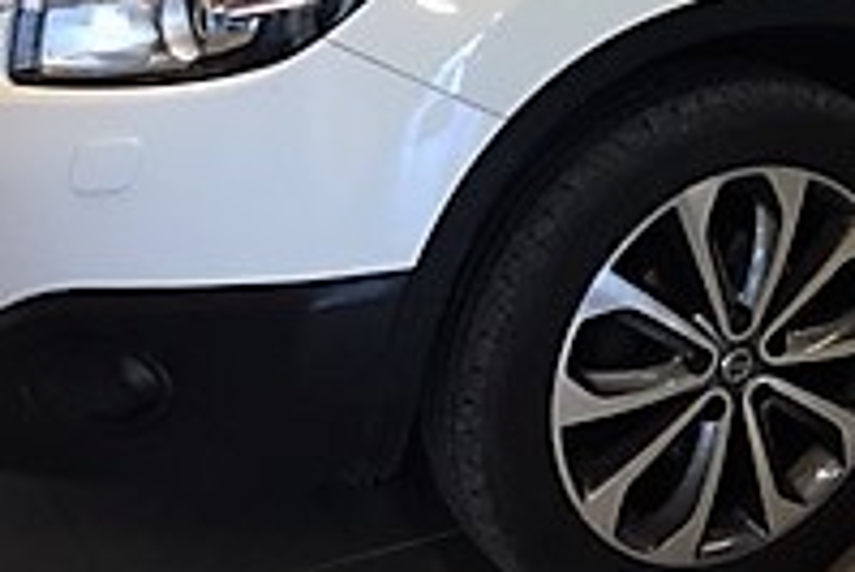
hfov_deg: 20.0
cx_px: 962
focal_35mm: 97
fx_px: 2305
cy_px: -301
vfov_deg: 13.3
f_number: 2.2
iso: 64
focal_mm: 4.15
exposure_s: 1/33
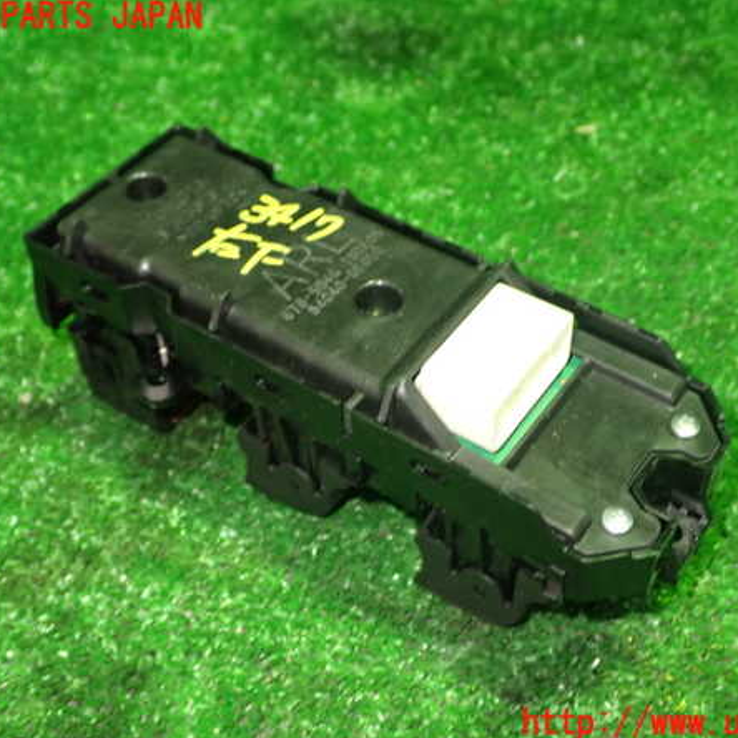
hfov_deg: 34.7
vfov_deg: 34.7
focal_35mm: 49
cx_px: 399
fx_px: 1182
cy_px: 371
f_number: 2.8
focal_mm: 7.31
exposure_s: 1/20
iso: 800
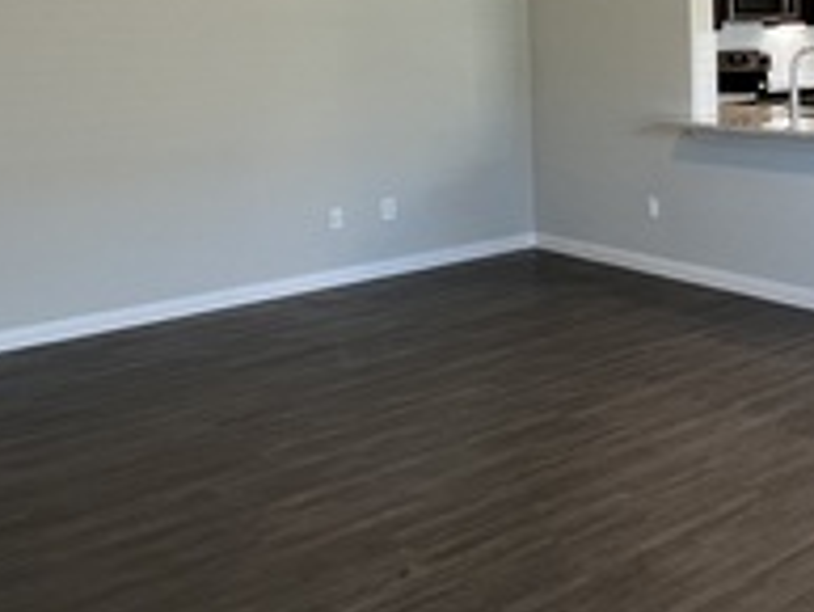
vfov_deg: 32.1
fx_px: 1012
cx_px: 742
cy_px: 72
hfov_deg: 40.3
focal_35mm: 43
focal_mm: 1.57
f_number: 1.8
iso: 160
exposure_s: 1/60
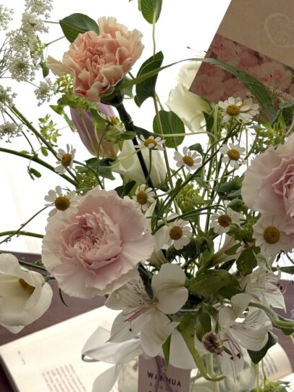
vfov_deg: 27.4
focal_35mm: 71
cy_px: 178
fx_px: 804
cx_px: 205
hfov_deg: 20.6
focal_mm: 6.76
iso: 64
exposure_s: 1/293
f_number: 1.78
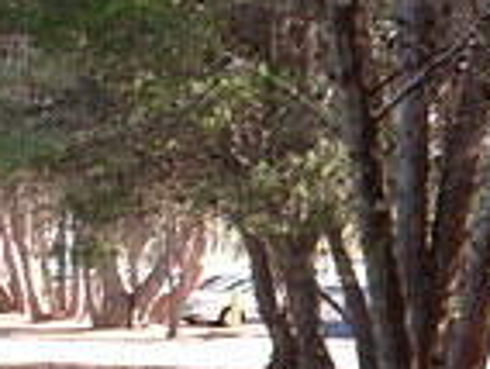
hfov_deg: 8.8
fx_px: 3034
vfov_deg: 7.0
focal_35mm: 214
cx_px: 921
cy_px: 145
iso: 80
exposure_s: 1/90
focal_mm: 6.3
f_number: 2.8
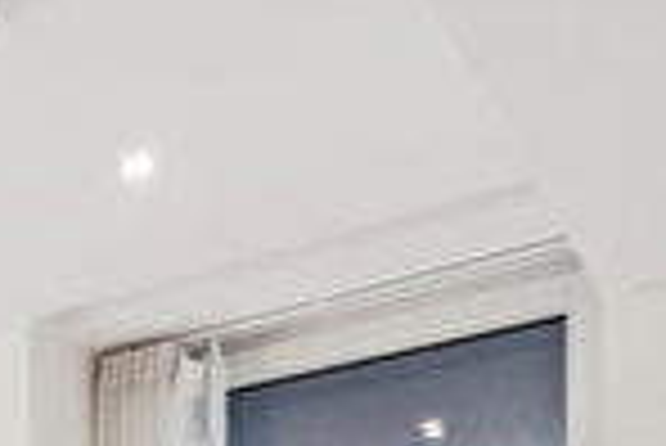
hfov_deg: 22.7
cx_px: -360
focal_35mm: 71
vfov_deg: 16.0
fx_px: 1315
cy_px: 822
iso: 640
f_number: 8
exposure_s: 1/3.33
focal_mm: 10
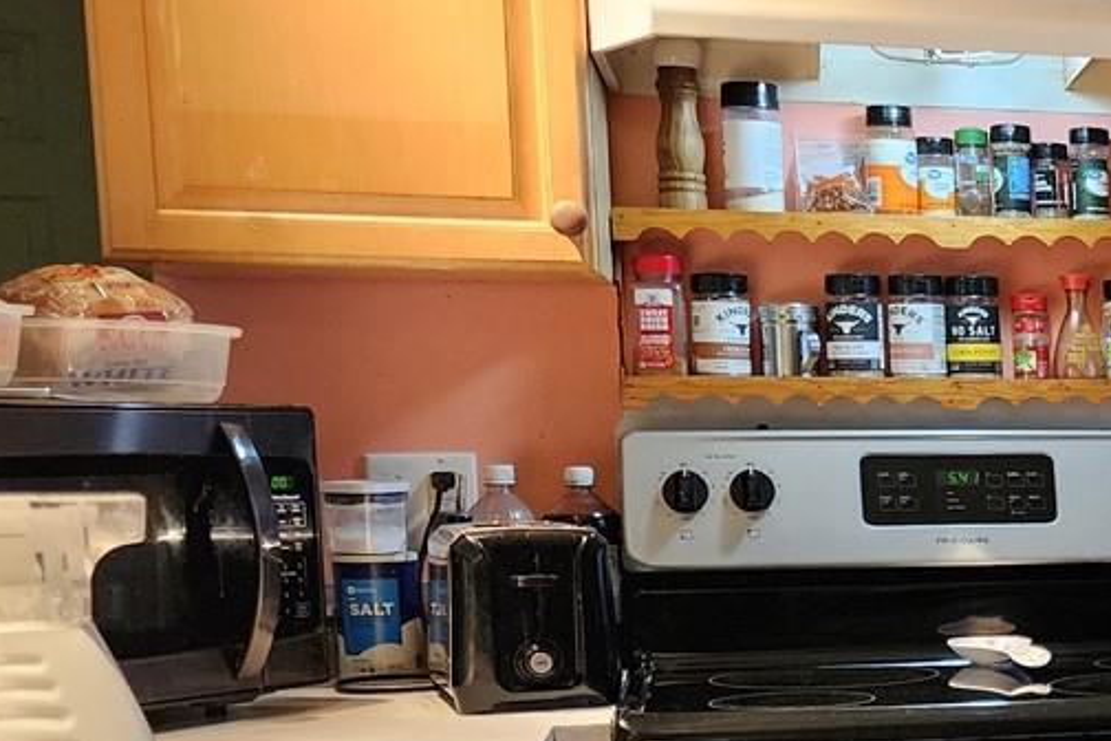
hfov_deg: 22.9
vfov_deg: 17.6
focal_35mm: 76
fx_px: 2345
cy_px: 704
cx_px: 1541
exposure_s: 1/120
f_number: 1.8
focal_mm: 6.4
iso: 400
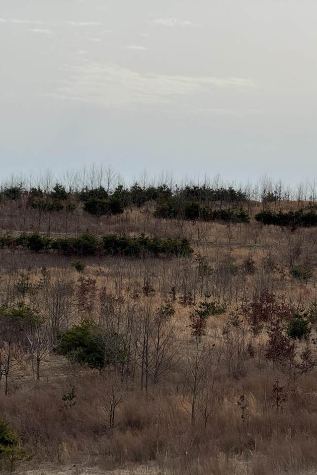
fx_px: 2206
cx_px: 308
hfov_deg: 8.2
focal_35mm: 167
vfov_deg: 12.3
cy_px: 238
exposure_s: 1/3690
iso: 50
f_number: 2.8
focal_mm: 15.66
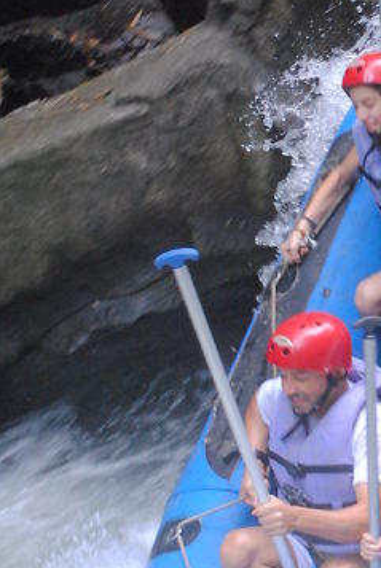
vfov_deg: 15.8
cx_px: 442
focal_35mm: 129
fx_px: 2042
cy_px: 168
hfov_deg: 10.5
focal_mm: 34
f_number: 5
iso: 800
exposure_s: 1/160
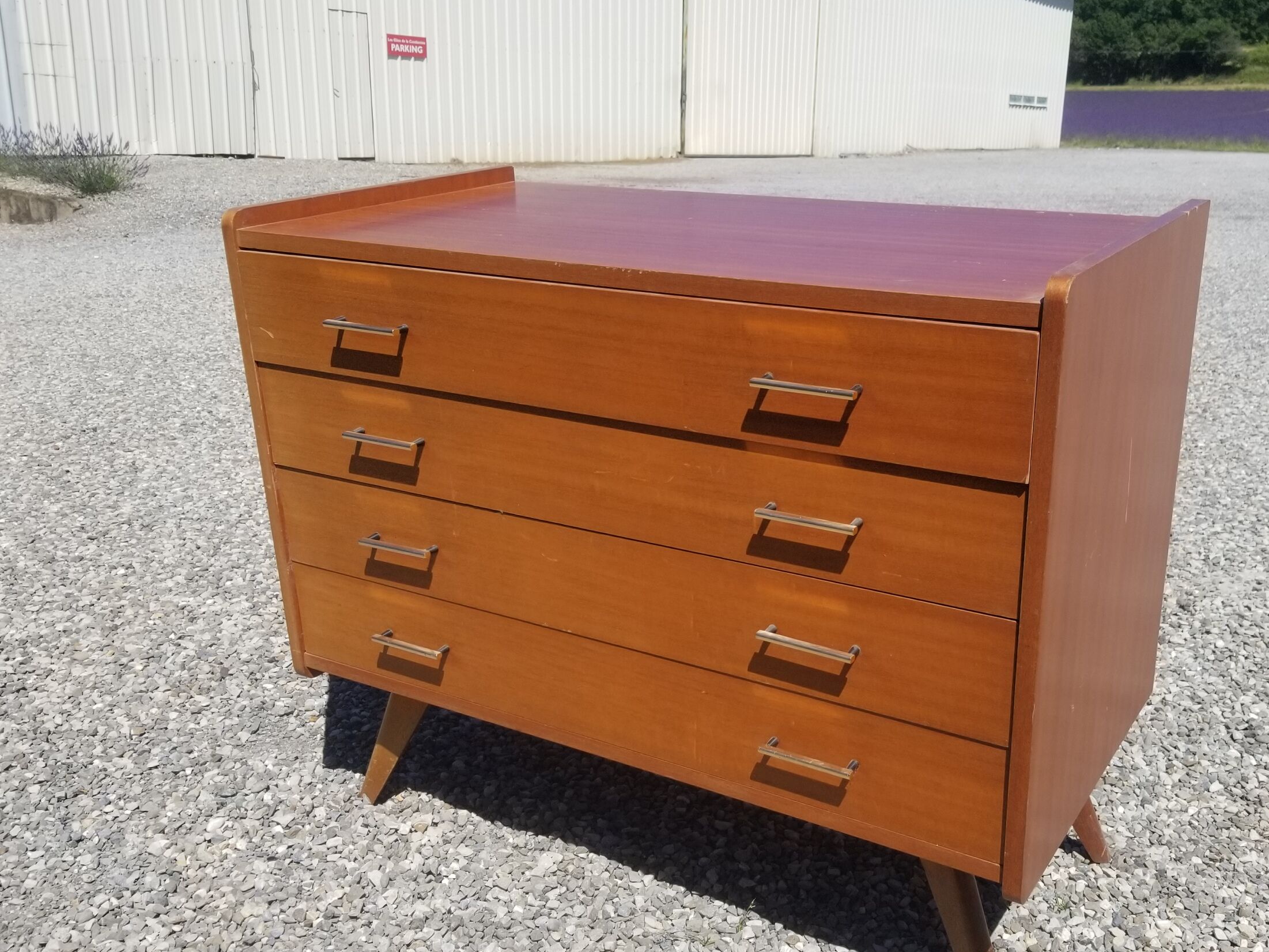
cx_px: 775
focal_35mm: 34
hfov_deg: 53.5
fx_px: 1247
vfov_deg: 41.6
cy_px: 566
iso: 50
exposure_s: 1/2632
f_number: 1.7
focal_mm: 4.25
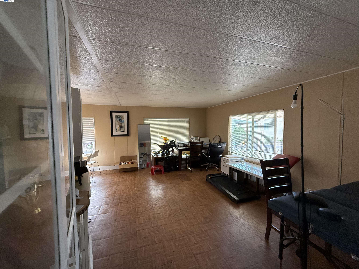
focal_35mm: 14
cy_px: 134
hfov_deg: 102.1
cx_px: 180
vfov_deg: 85.7
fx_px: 145
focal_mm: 2.22
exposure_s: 1/99
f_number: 2.2
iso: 250
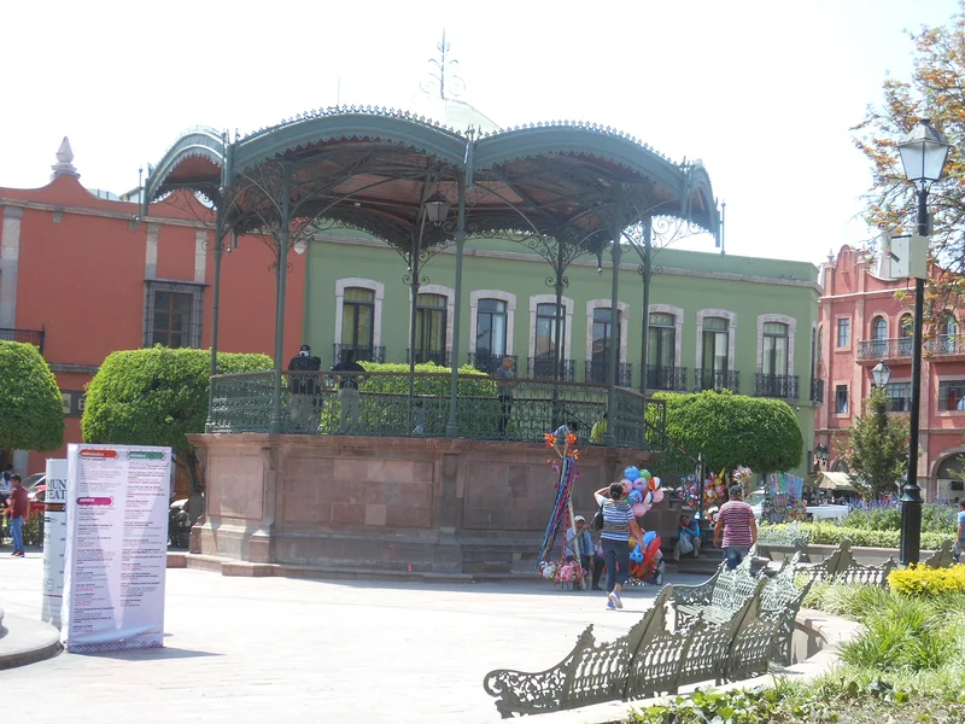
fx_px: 1840
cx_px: 482
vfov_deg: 22.3
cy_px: 362
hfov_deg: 29.4
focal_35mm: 66
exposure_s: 1/200
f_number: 4.3
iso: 80
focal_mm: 11.7
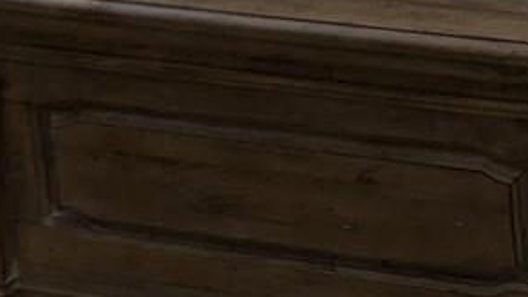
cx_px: 1176
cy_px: -641
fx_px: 2085
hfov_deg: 12.2
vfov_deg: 7.1
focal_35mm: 149
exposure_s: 1/120
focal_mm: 5.43
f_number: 1.89
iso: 105
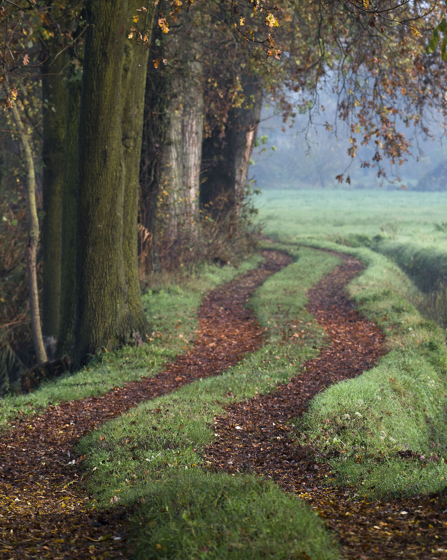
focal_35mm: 387
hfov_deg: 4.0
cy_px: 218
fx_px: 6401
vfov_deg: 5.0
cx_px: 153
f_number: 8
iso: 500
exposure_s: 1/250
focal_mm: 210
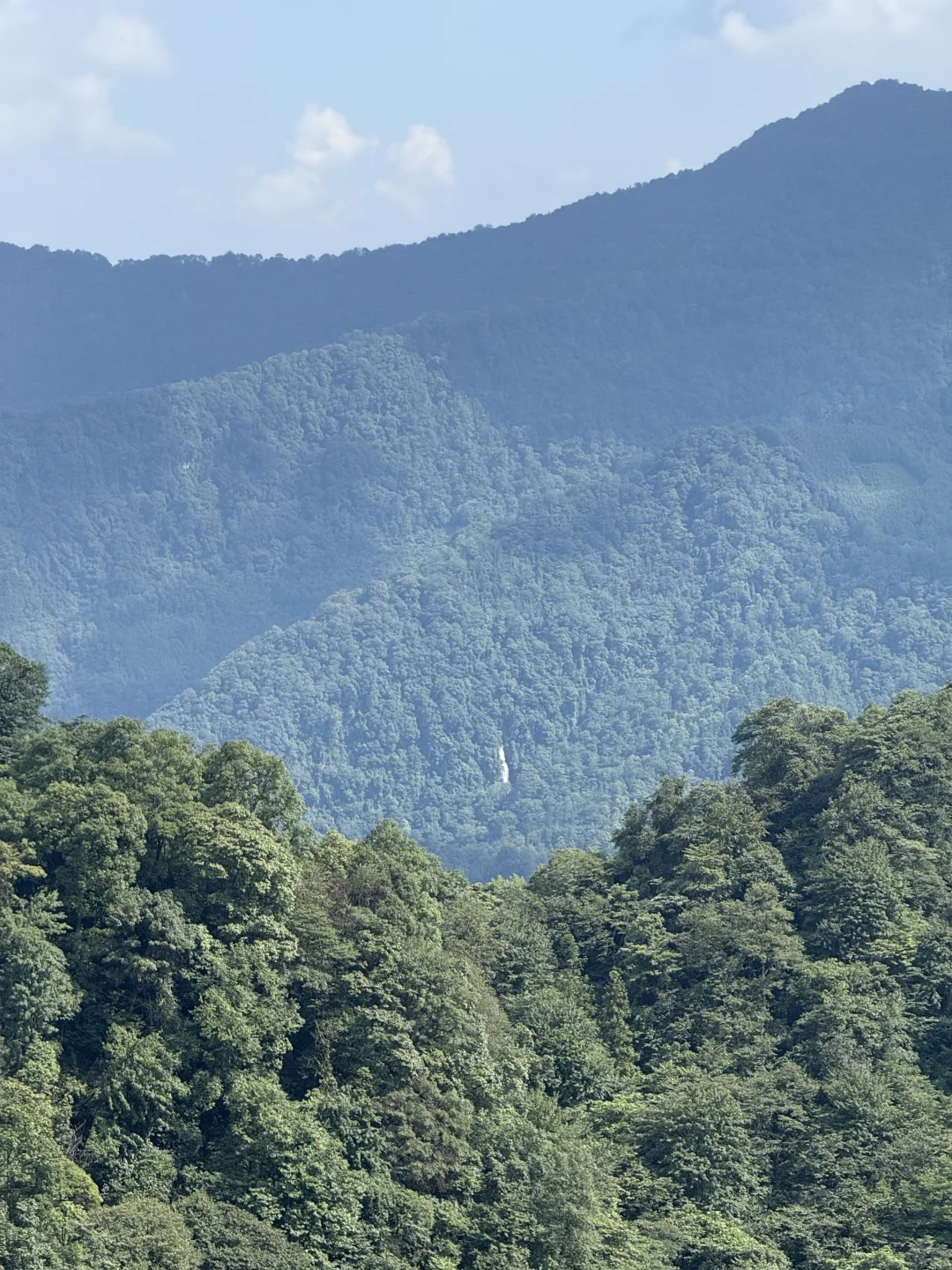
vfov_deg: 16.4
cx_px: 476
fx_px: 4400
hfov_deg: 12.3
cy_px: 635
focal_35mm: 120
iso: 64
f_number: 2.8
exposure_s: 1/1148
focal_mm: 15.66
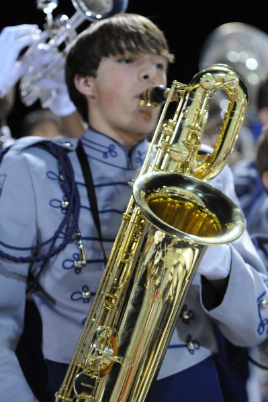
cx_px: 134
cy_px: 201
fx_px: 1309
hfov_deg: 11.7
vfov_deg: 17.5
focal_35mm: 117
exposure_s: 1/50
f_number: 2.8
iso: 1600
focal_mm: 78
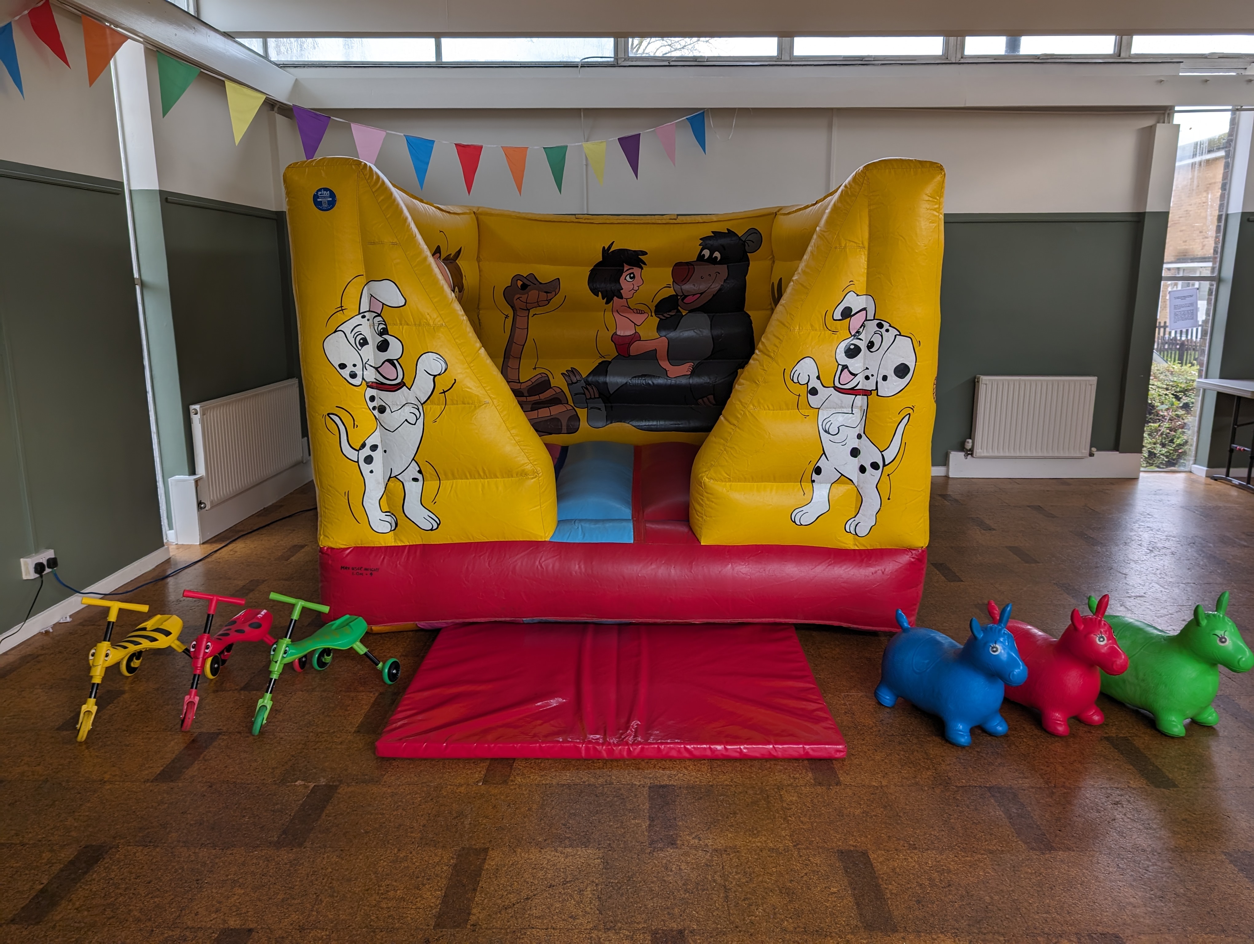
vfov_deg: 56.9
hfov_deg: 71.5
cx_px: 627
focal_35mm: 24
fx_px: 871
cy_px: 472
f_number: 1.68
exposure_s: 1/40.6
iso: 21
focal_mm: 6.9
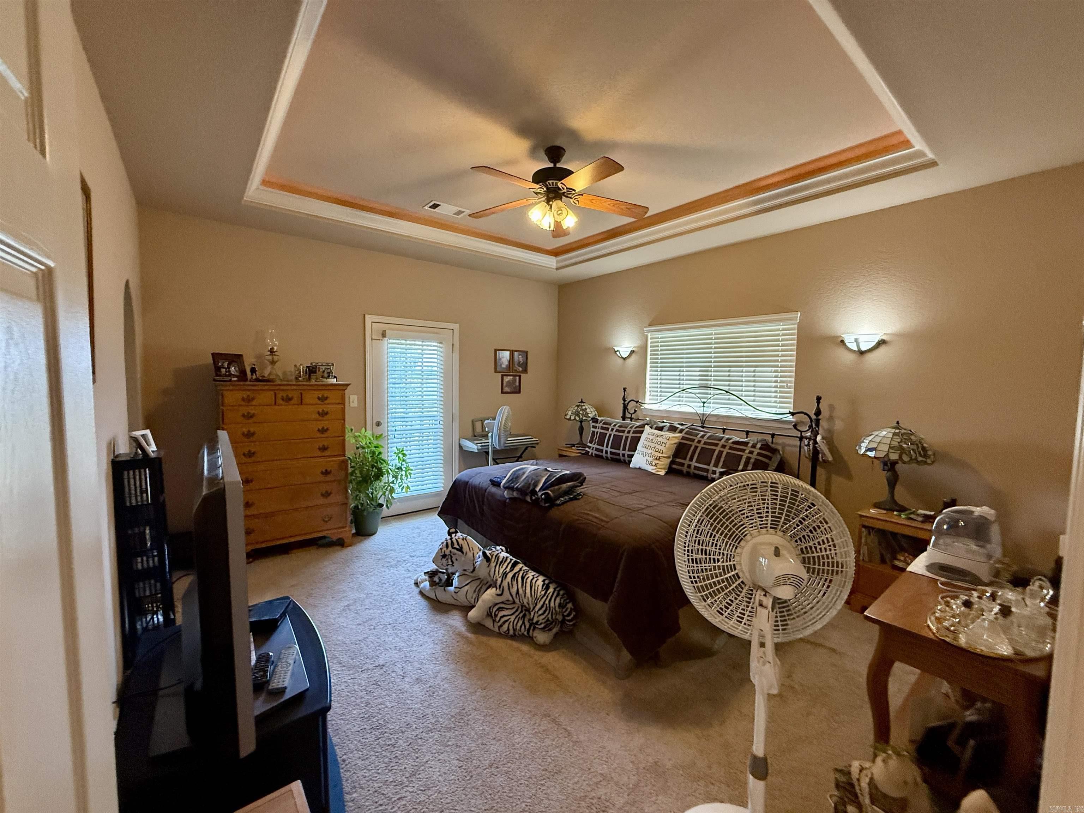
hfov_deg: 102.1
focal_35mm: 14
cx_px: 542
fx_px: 438
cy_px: 406
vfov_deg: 85.7
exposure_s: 1/120
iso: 400
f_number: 2.2
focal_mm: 2.22
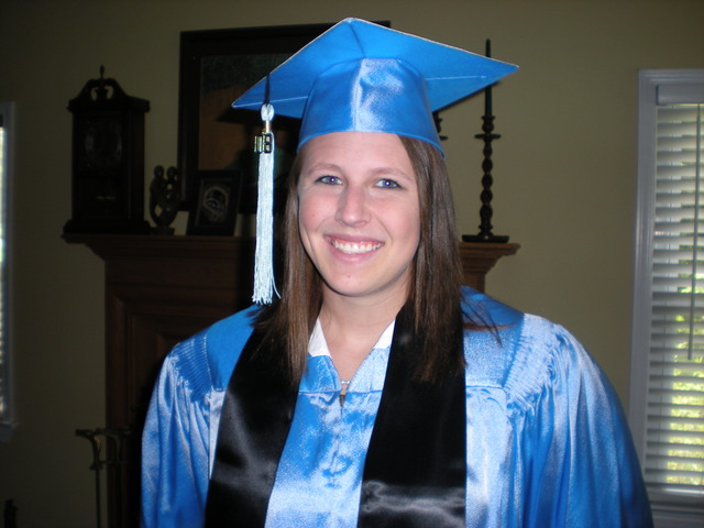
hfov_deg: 49.0
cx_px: 352
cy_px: 264
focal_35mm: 38
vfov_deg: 37.7
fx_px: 773
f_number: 3.1
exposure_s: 1/60
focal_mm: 6.3
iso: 64
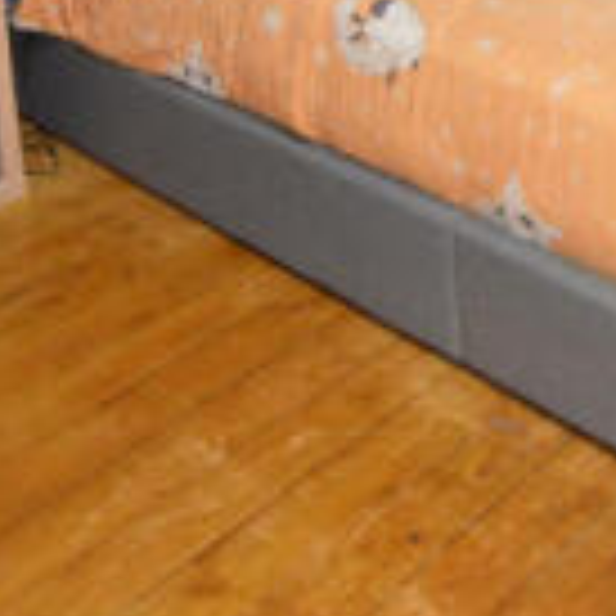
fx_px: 1228
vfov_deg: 23.3
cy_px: -274
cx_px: 562
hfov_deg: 27.1
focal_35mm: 61
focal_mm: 10
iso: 400
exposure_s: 1/60
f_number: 4
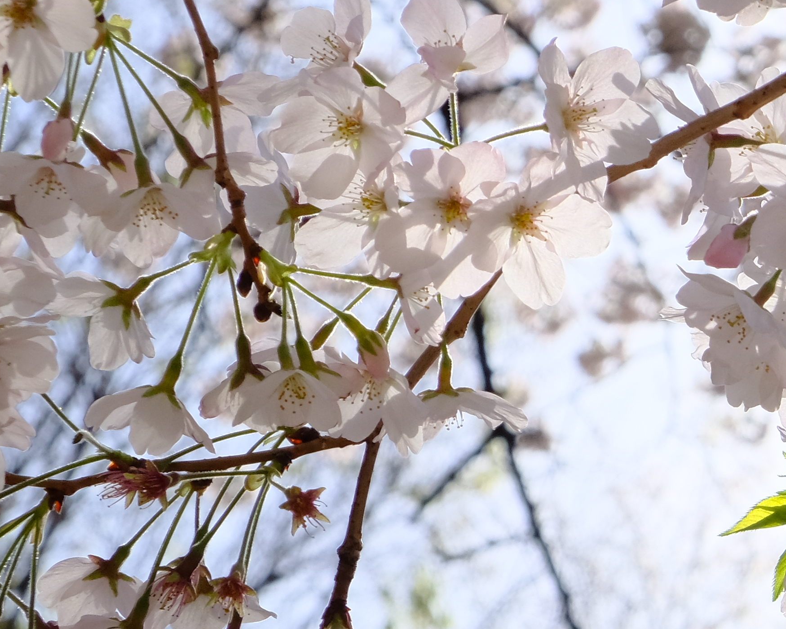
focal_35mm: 267
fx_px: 6211
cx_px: 1247
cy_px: 465
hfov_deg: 7.1
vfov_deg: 5.8
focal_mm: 55
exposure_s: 1/500
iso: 800
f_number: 11
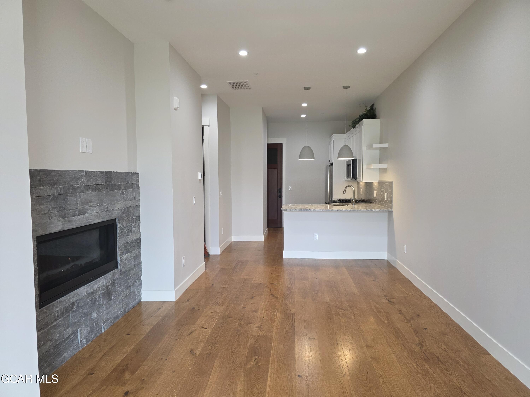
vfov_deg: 58.9
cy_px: 198
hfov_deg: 73.9
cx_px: 265
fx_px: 352
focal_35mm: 23
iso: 200
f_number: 1.7
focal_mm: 6.3
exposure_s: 1/120
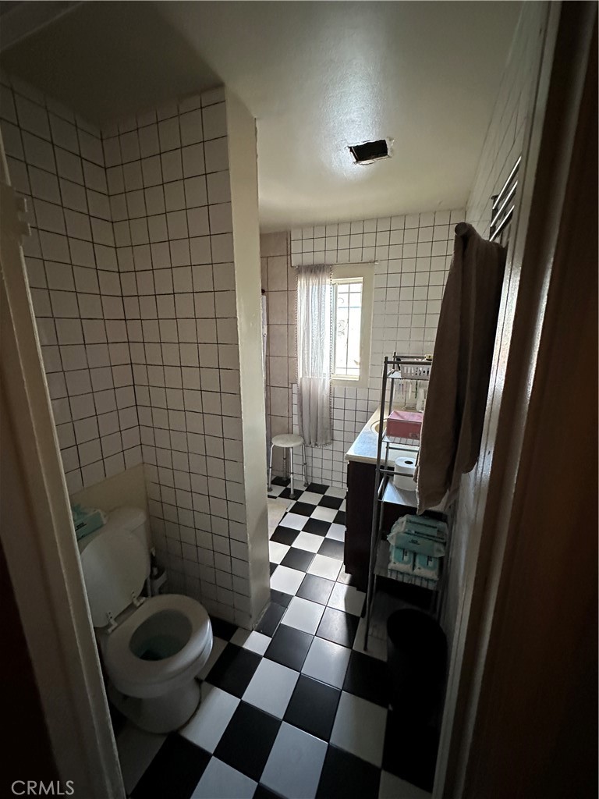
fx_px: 323
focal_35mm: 14
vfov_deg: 102.1
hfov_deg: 85.7
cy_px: 400
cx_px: 300
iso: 1000
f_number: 2.2
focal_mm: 2.22
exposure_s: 1/60
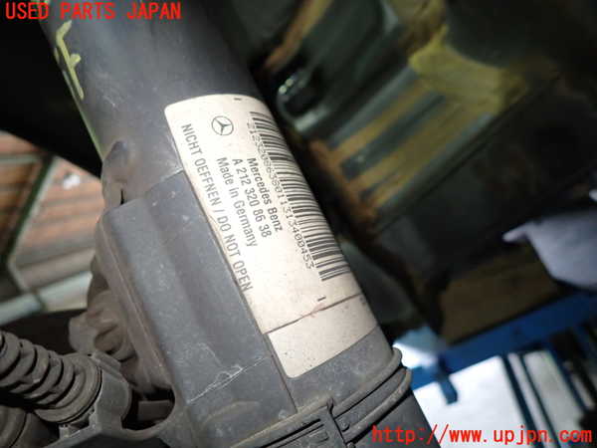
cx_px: 298
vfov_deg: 54.9
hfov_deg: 69.4
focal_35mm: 25
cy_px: 224
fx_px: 431
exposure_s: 1/30
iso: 320
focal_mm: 4.5
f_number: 2
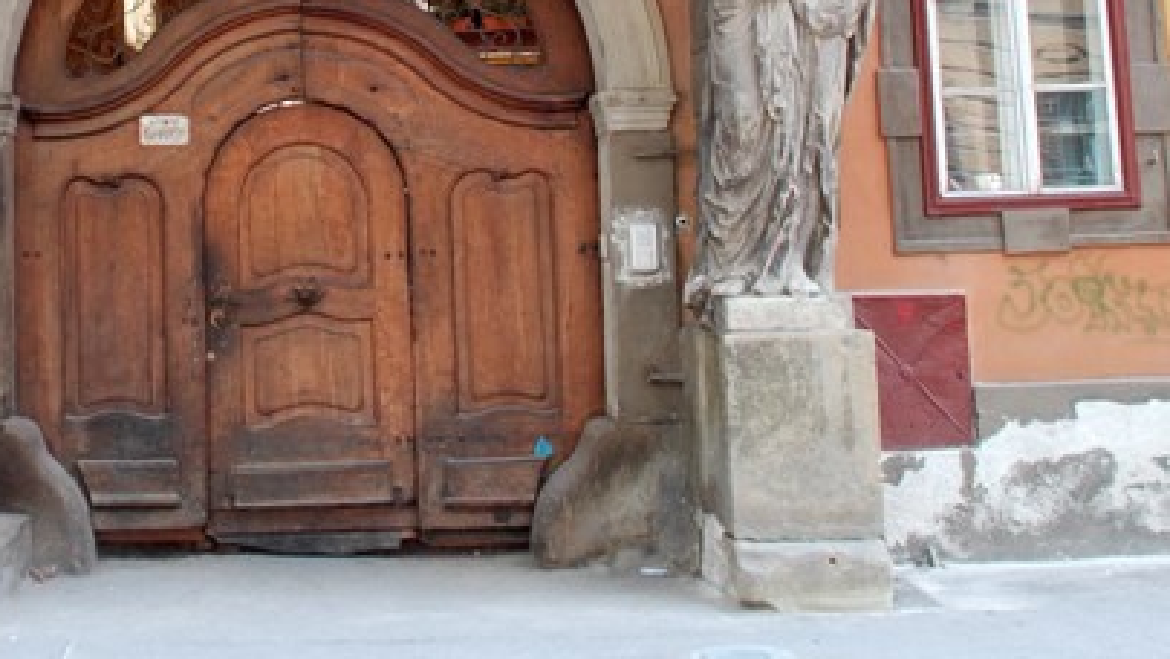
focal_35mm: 56
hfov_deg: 36.1
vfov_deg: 20.3
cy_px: -92
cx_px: 251
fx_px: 1738
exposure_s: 1/100
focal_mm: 18
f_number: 5
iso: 400
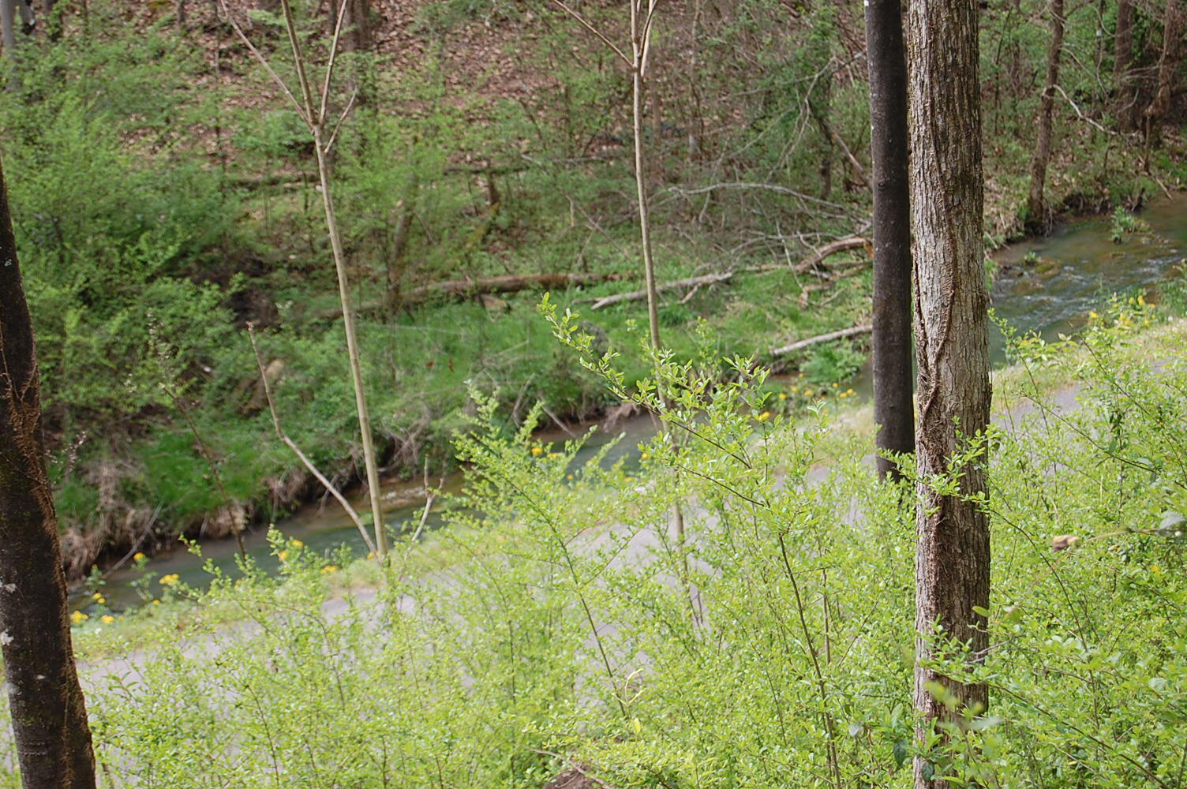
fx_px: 2718
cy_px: 394
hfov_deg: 24.6
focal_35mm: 82
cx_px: 594
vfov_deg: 16.5
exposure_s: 1/160
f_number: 6.3
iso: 200
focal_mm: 55
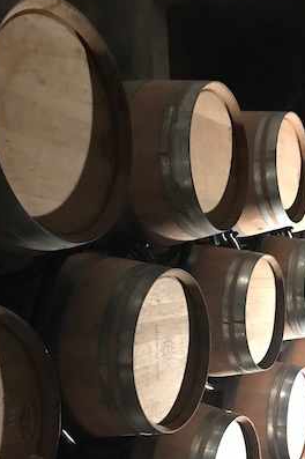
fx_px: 598
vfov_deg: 41.0
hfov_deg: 28.6
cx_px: 135
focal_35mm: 47
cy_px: 333
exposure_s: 1/5
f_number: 1.8
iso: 80
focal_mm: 3.99
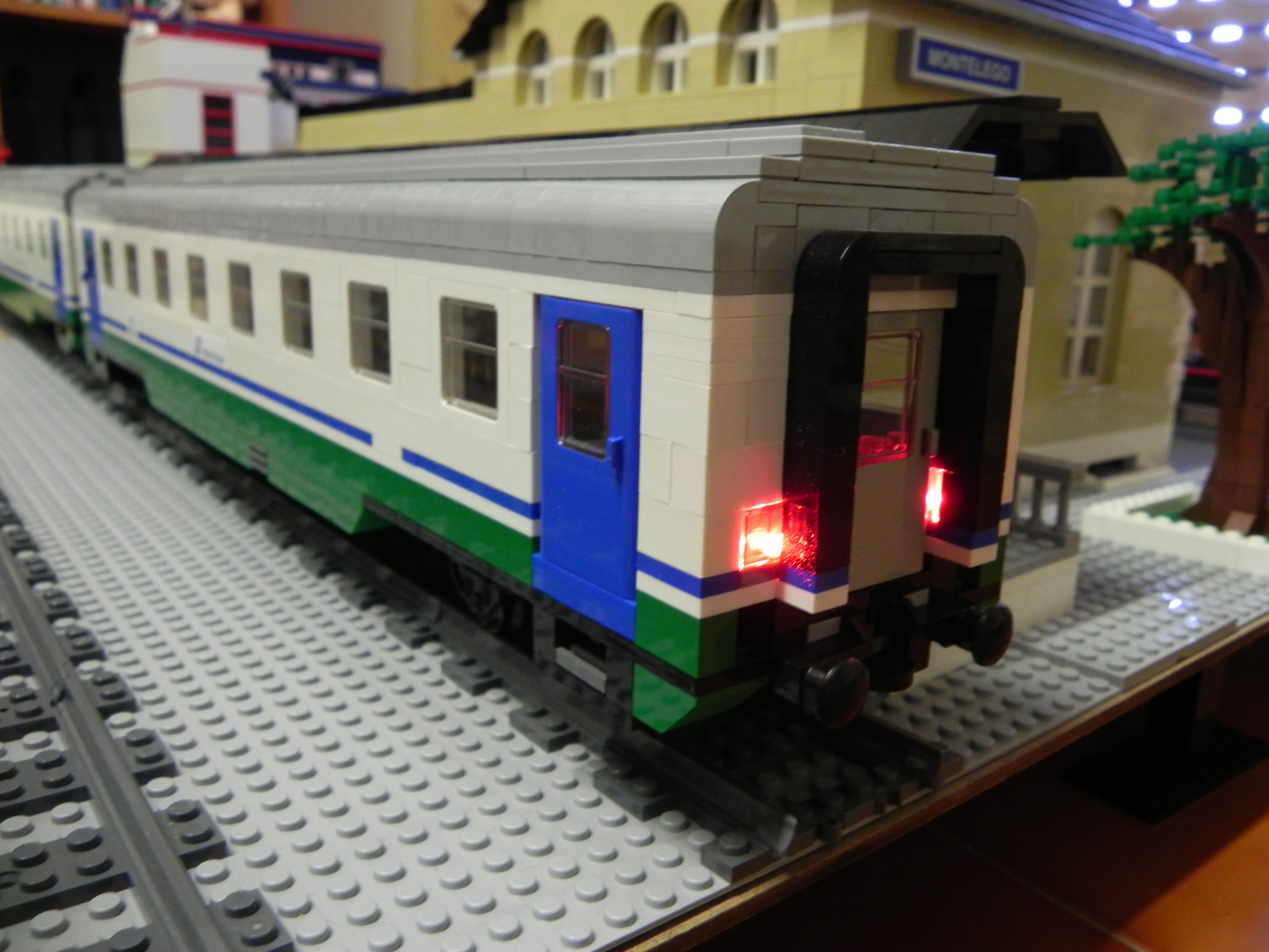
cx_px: 634
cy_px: 476
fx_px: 1063
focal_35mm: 29
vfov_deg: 48.2
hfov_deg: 61.7
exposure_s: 1/14.2
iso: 400
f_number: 2.8
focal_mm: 5.2
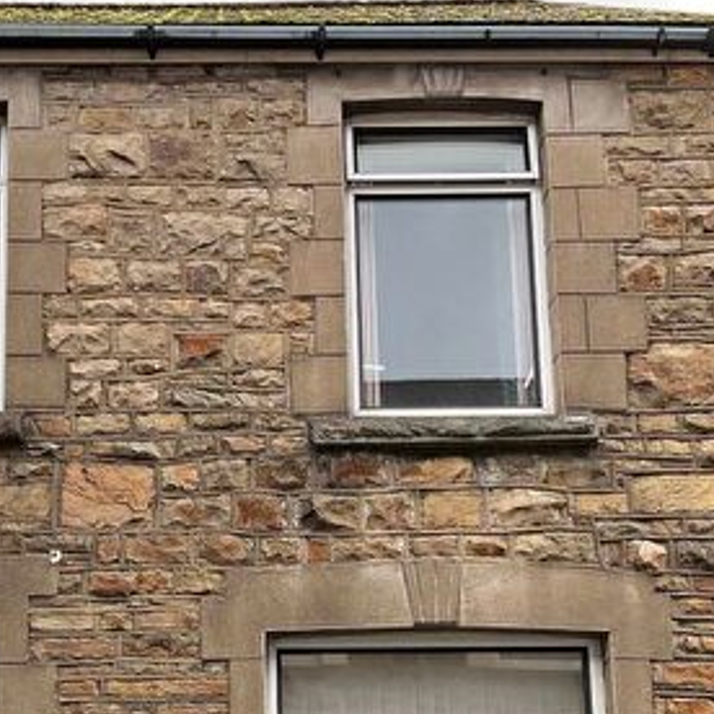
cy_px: 599
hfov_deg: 26.4
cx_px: 243
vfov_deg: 25.9
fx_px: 1517
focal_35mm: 65
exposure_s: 1/335
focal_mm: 3
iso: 16
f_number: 1.8
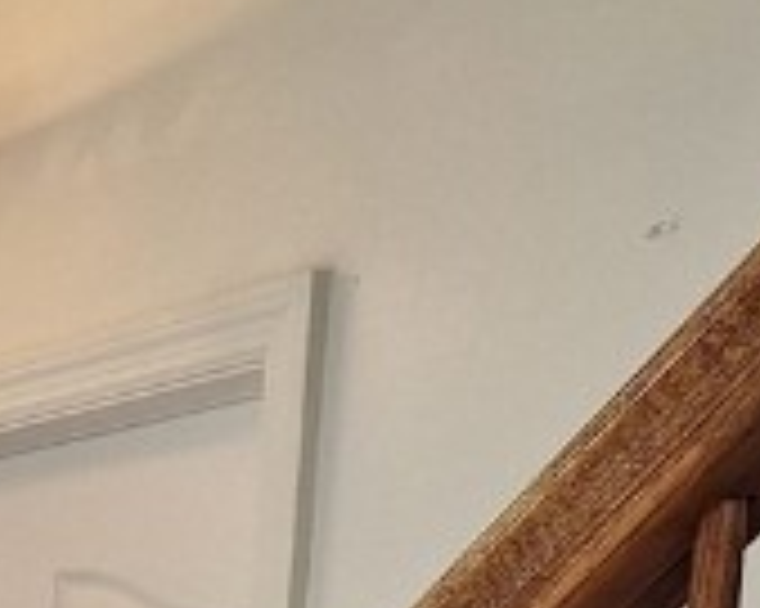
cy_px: 1315
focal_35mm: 136
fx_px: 3057
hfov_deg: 11.7
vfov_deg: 10.2
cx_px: -1043
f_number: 1.8
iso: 40
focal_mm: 5.54
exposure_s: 1/60
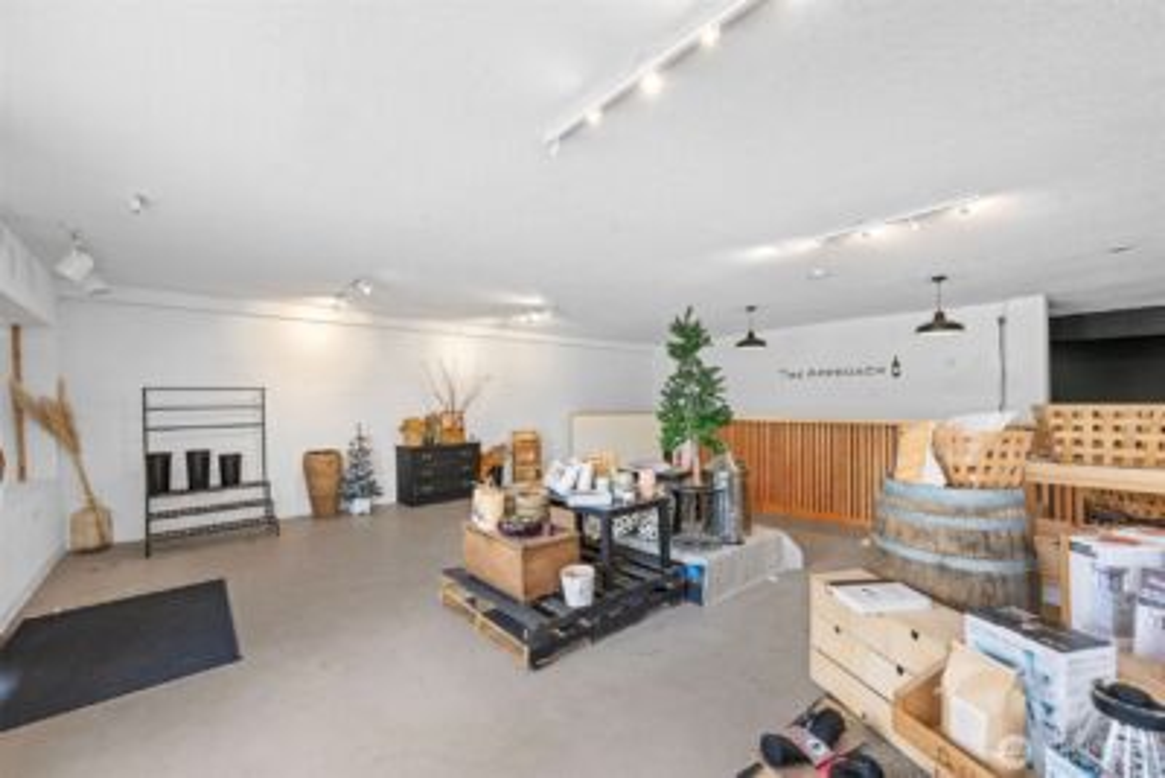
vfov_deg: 81.3
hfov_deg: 104.2
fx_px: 453
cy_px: 389
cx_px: 582
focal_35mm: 14
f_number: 8
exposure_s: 1/10
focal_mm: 14
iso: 400
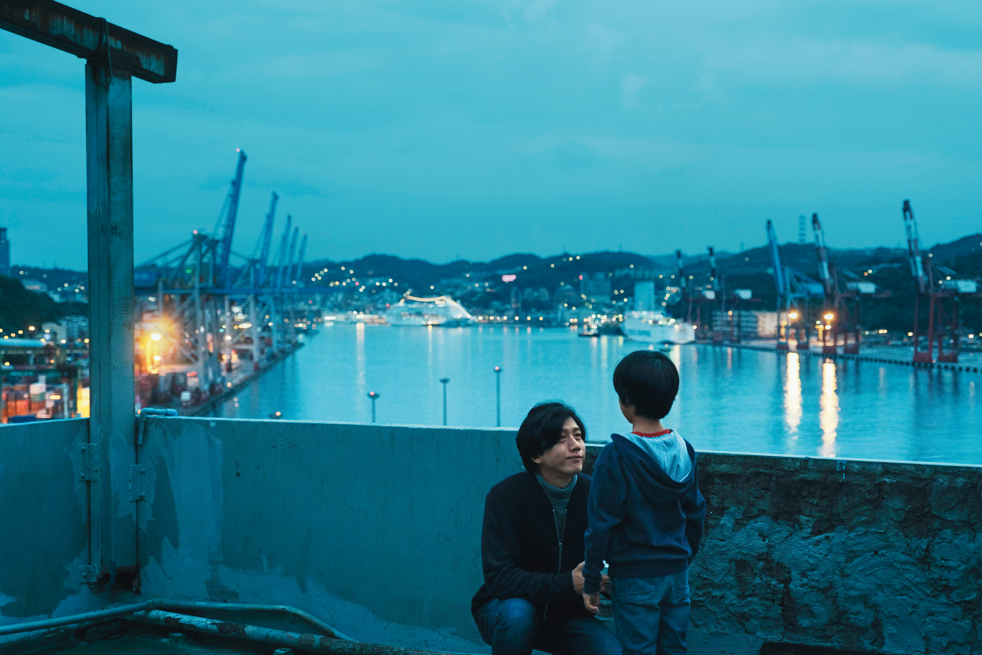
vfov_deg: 24.6
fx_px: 1500
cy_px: 328
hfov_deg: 36.2
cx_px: 491
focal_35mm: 55
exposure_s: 1/40
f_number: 2.8
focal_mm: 36.5
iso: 800
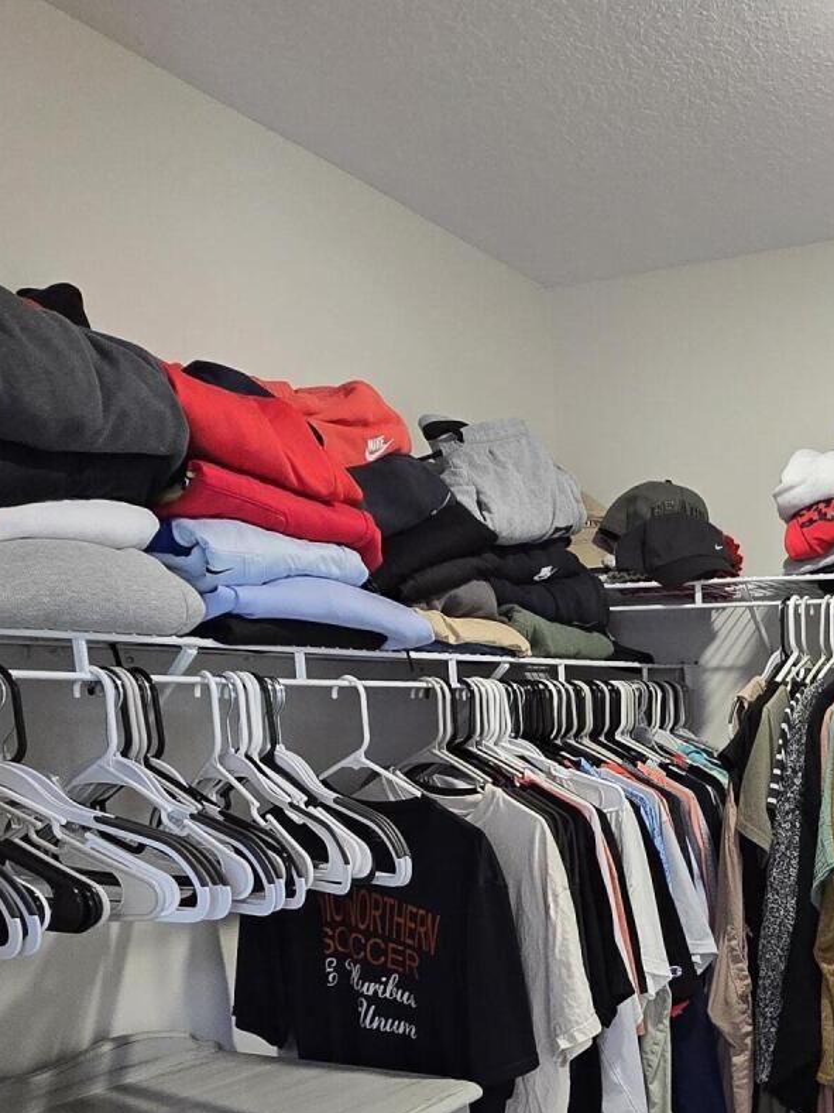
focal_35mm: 33
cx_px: 799
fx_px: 1060
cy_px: 994
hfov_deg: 38.9
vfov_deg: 49.5
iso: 320
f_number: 2.2
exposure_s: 1/60
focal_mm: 2.2
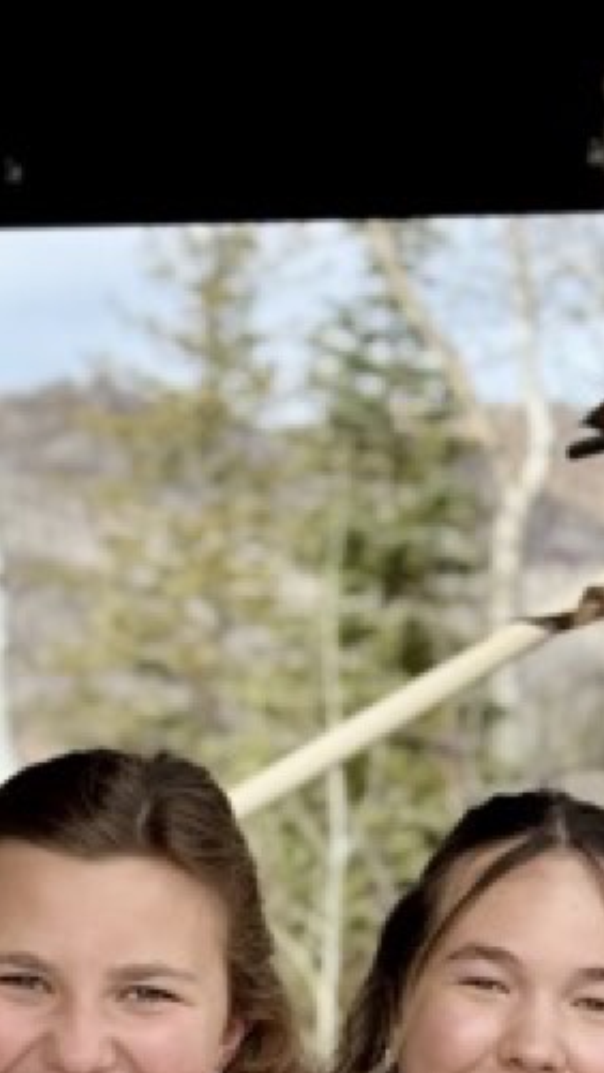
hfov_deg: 7.3
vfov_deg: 12.2
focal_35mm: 167
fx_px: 4752
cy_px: 1636
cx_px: 321
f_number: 1.78
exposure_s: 1/1395
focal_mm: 6.76
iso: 64
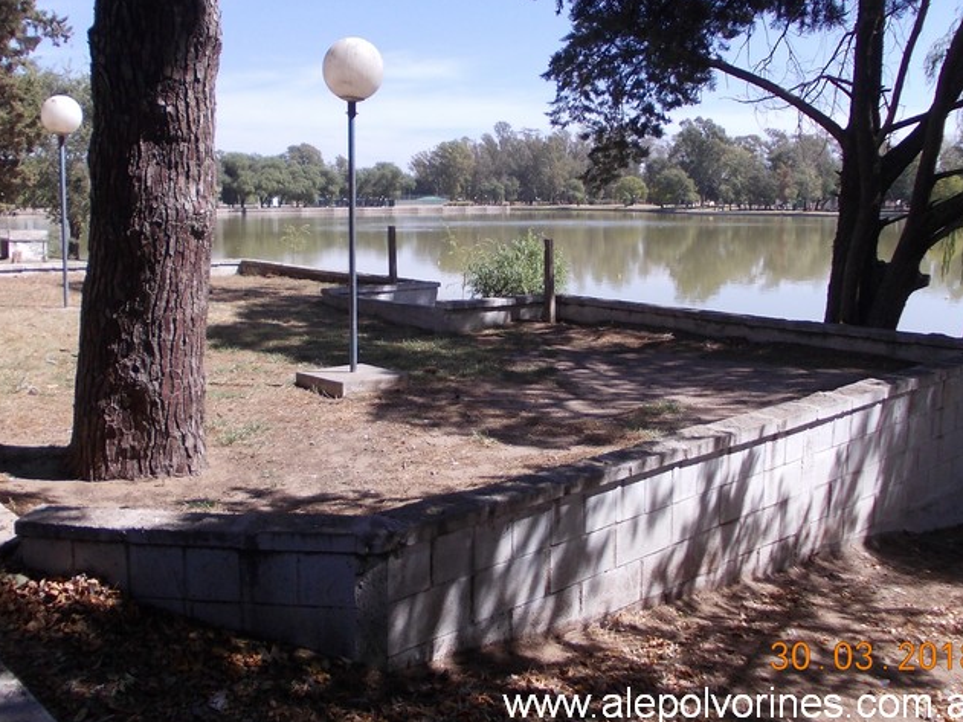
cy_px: 322
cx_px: 455
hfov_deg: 53.9
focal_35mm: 34
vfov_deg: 41.7
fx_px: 946
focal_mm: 4
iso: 80
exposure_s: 1/250
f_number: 5.4
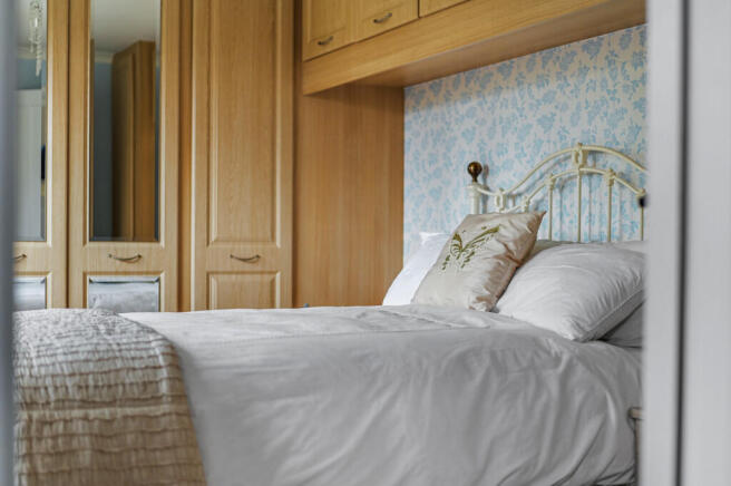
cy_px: 243
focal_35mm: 50
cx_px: 366
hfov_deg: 39.6
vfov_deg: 26.9
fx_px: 1014
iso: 400
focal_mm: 50
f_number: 1.8
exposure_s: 1/60
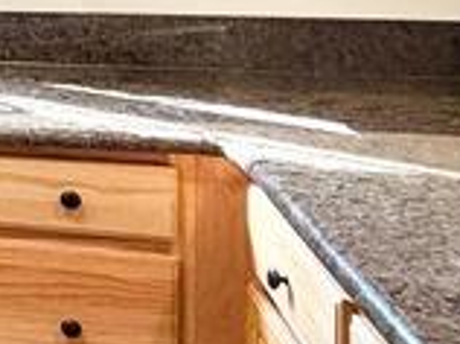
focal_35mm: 91
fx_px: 1207
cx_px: -524
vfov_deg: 15.4
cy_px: -105
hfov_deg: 15.7
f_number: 2.2
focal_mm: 2.22
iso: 160
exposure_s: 1/60
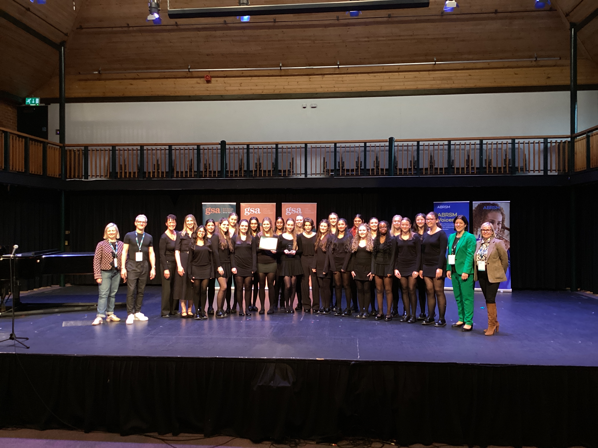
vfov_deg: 45.4
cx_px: 299
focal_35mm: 31
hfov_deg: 58.4
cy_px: 224
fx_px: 536
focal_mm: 3.3
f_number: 2.4
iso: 200
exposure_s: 1/50
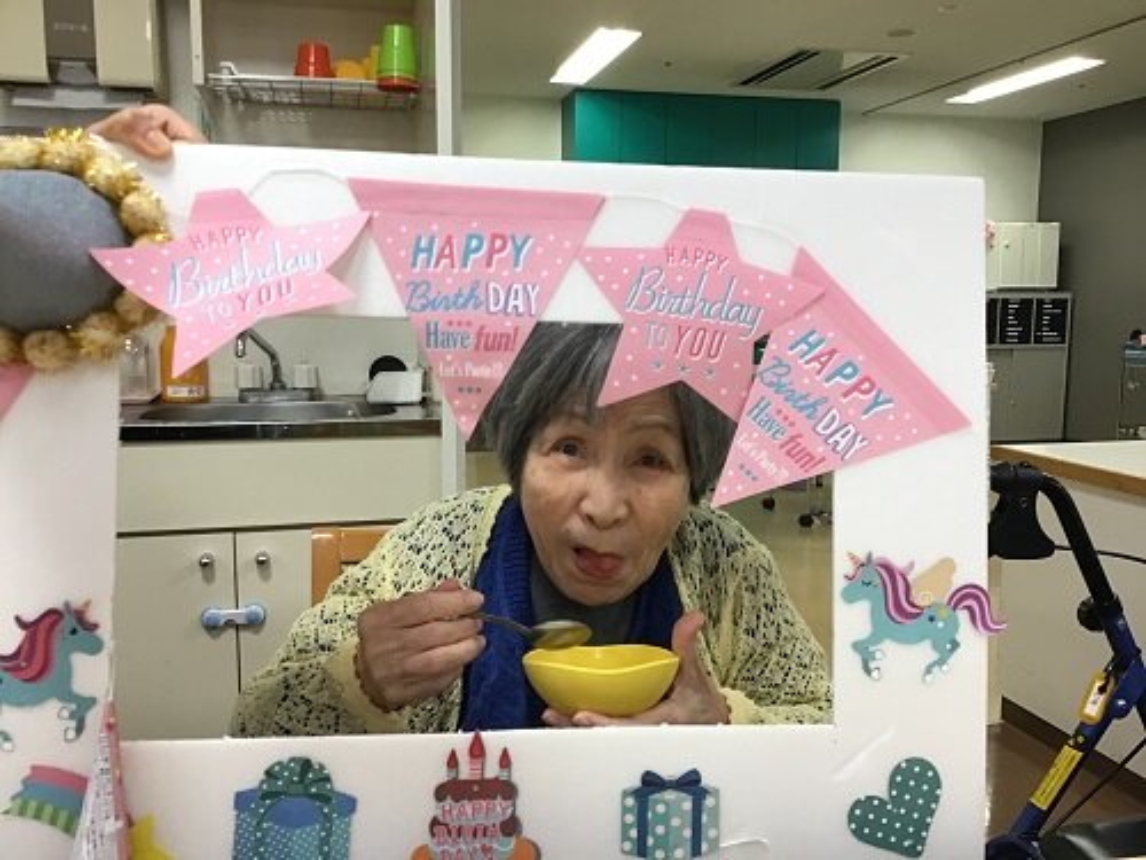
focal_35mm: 31
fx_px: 1026
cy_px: 430
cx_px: 573
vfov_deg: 45.4
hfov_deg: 58.4
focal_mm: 3.3
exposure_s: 1/30
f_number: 2.4
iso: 32
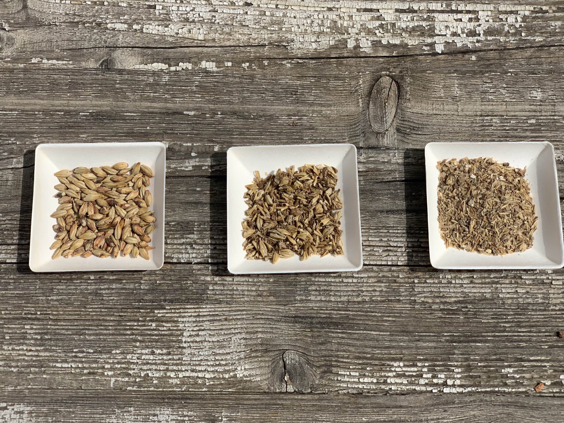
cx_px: 282
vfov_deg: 28.0
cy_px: 212
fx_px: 847
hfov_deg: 36.8
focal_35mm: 52
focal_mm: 6
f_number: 2.4
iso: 16
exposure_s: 1/2083
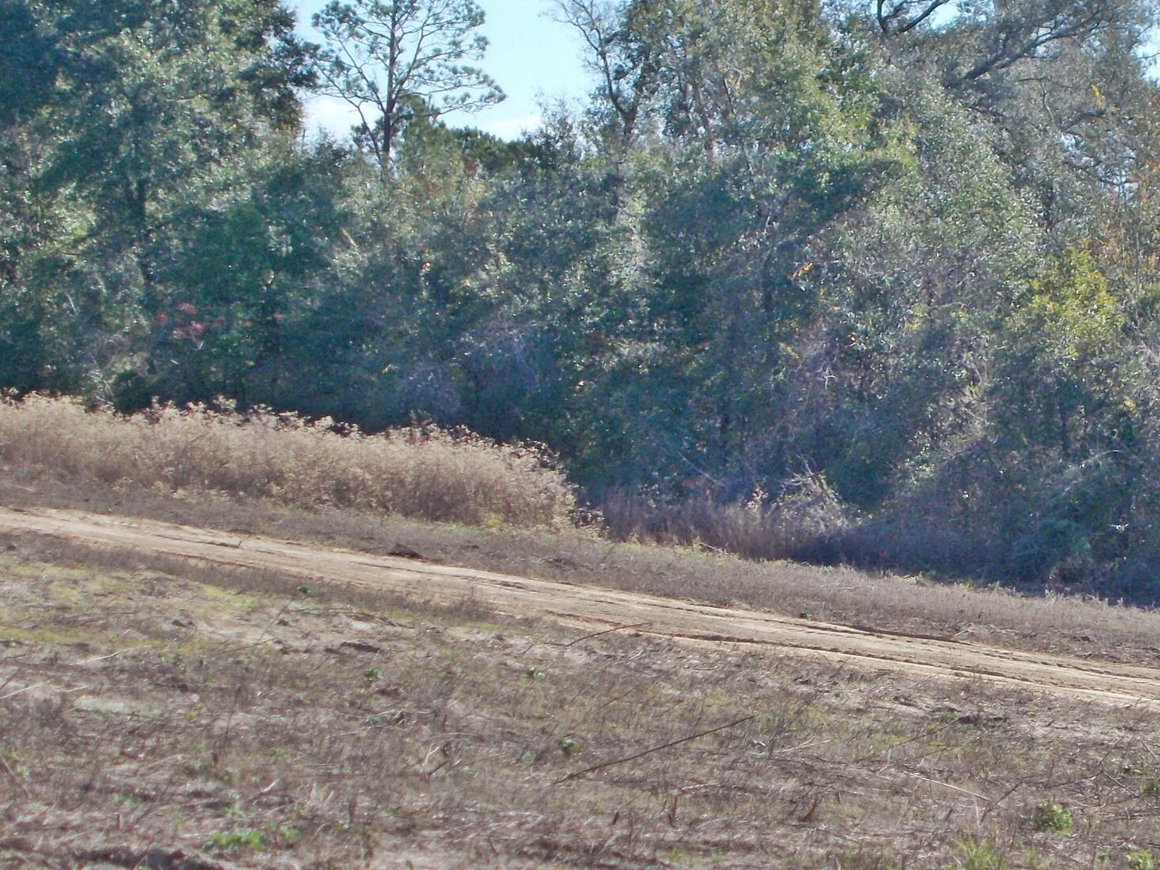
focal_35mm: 136
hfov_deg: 14.4
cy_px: 412
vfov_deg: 10.9
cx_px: 1014
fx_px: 4557
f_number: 5.3
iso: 80
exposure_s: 1/250
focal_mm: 11.8
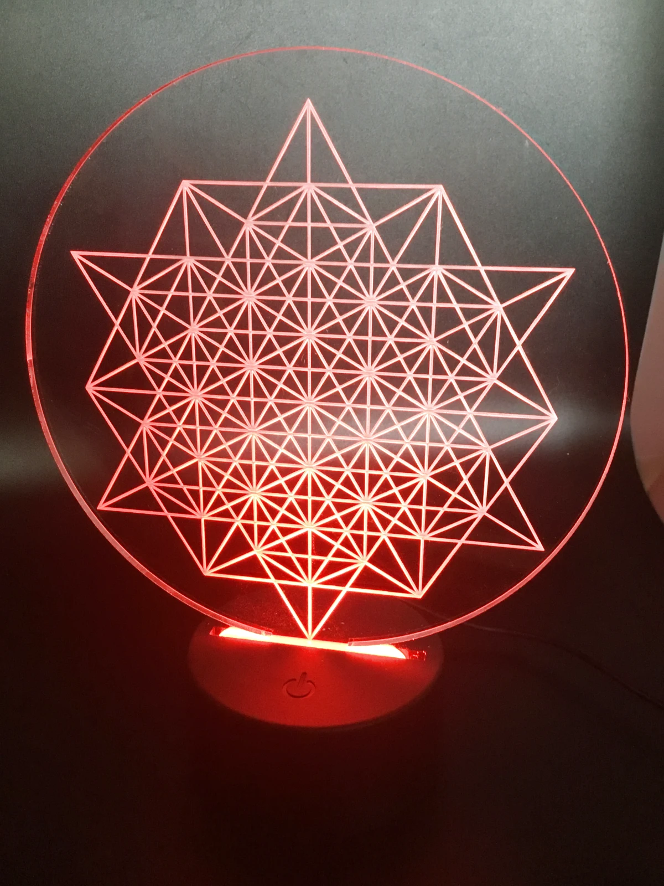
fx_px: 793
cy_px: 443
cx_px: 332
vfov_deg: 58.4
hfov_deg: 45.4
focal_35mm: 31
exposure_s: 1/30
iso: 160
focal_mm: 3.3
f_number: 2.4
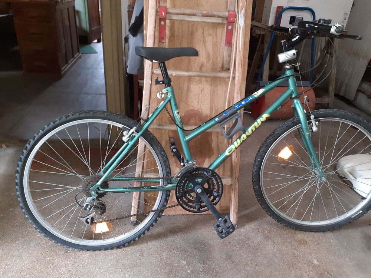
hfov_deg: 65.3
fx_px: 289
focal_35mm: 27
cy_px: 139
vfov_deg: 51.4
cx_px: 186
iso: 320
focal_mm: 3.6
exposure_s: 1/25
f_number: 1.9
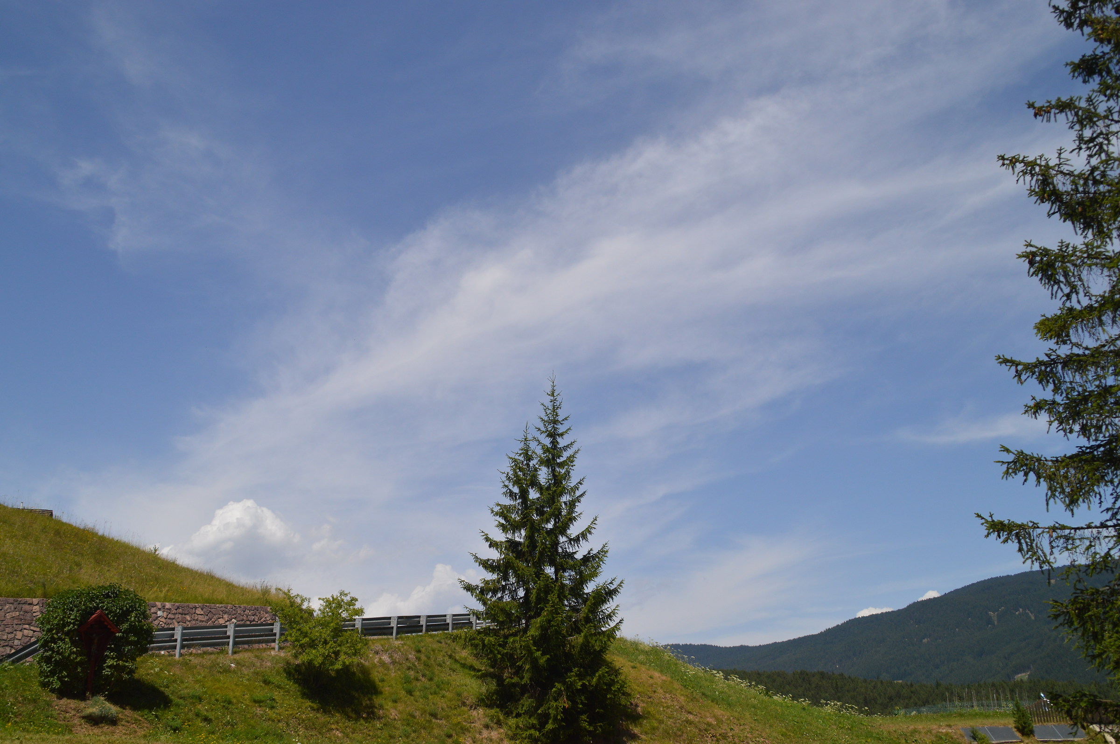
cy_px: 372
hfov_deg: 57.3
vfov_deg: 39.9
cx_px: 560
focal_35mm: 33
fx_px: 1026
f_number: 7.1
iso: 280
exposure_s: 1/2000
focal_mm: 22
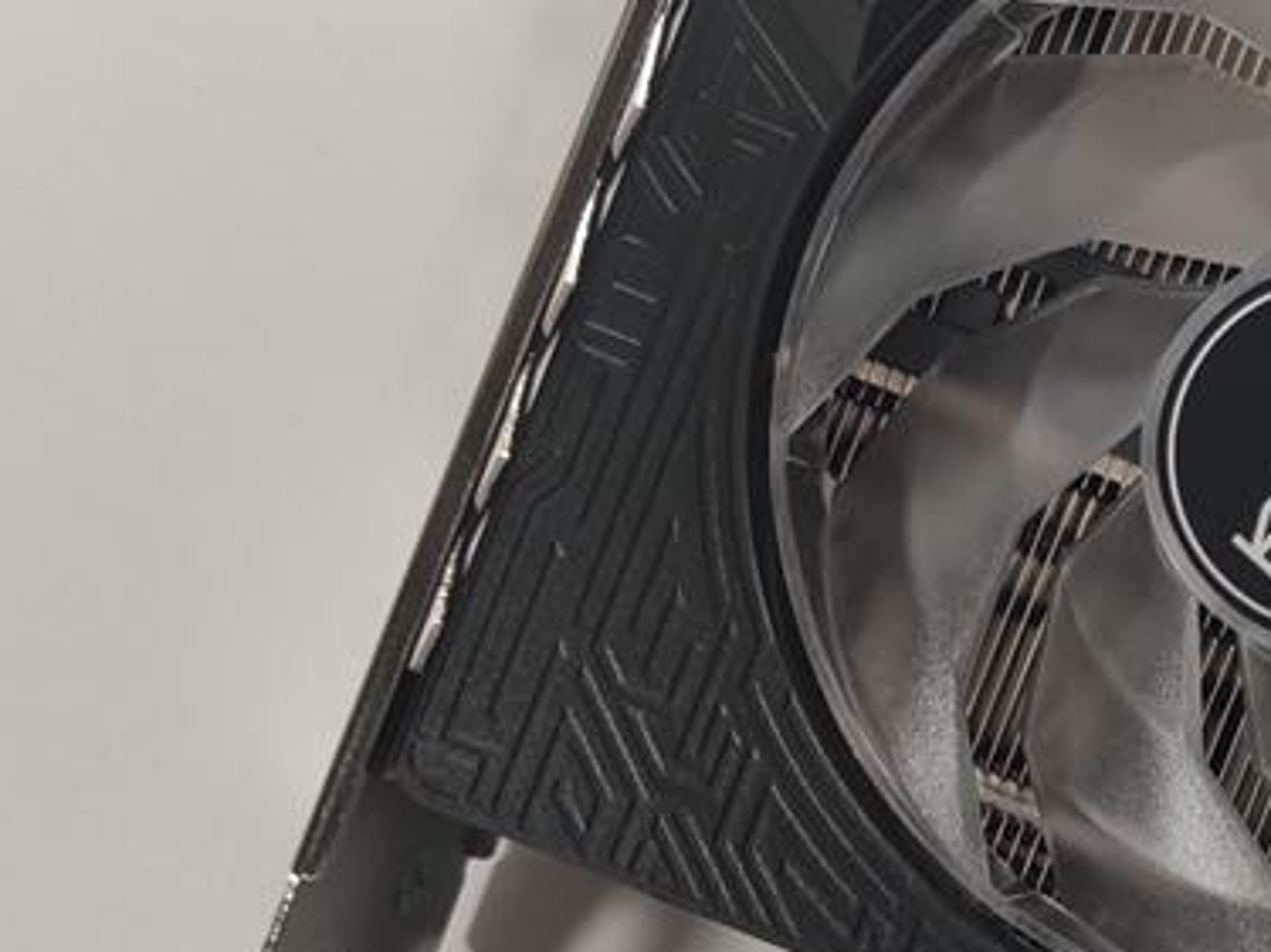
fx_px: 3671
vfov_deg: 14.7
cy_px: 767
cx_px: 1827
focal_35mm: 100
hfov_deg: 17.8
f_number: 1.85
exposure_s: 1/100
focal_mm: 6.78
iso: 66
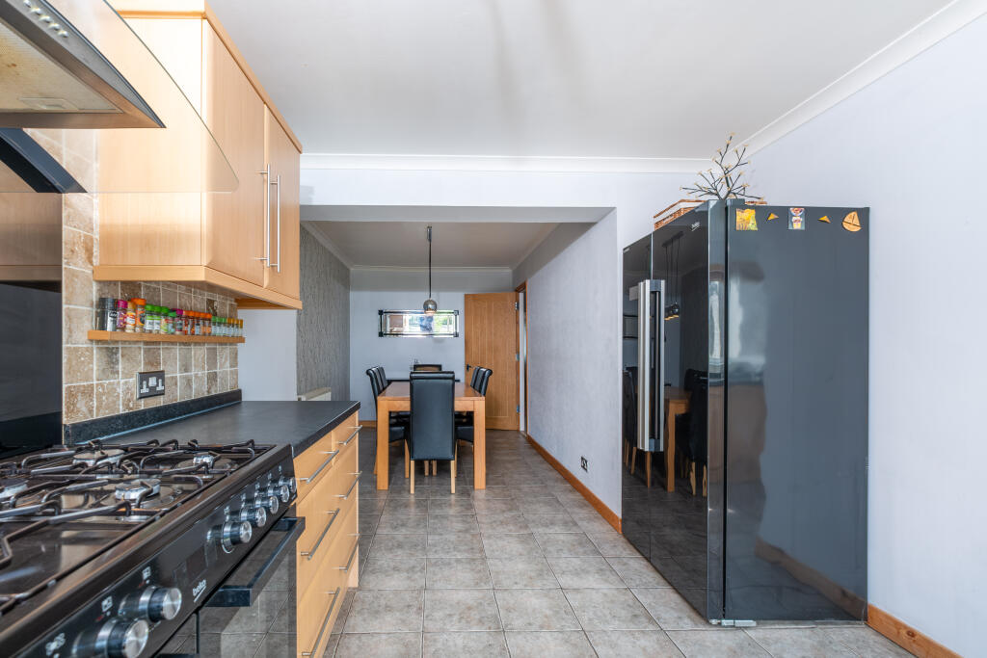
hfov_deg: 100.4
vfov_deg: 77.3
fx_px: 411
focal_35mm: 15
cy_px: 329
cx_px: 494
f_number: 4
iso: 400
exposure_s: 1/200
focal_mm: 10
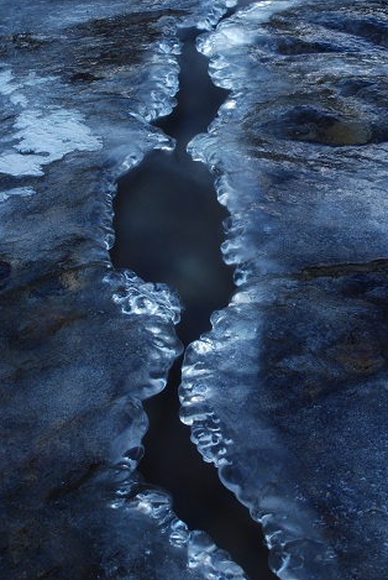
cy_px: 174
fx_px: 951
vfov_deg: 33.5
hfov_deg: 22.9
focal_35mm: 59
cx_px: 264
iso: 200
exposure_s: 5
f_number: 22
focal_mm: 28
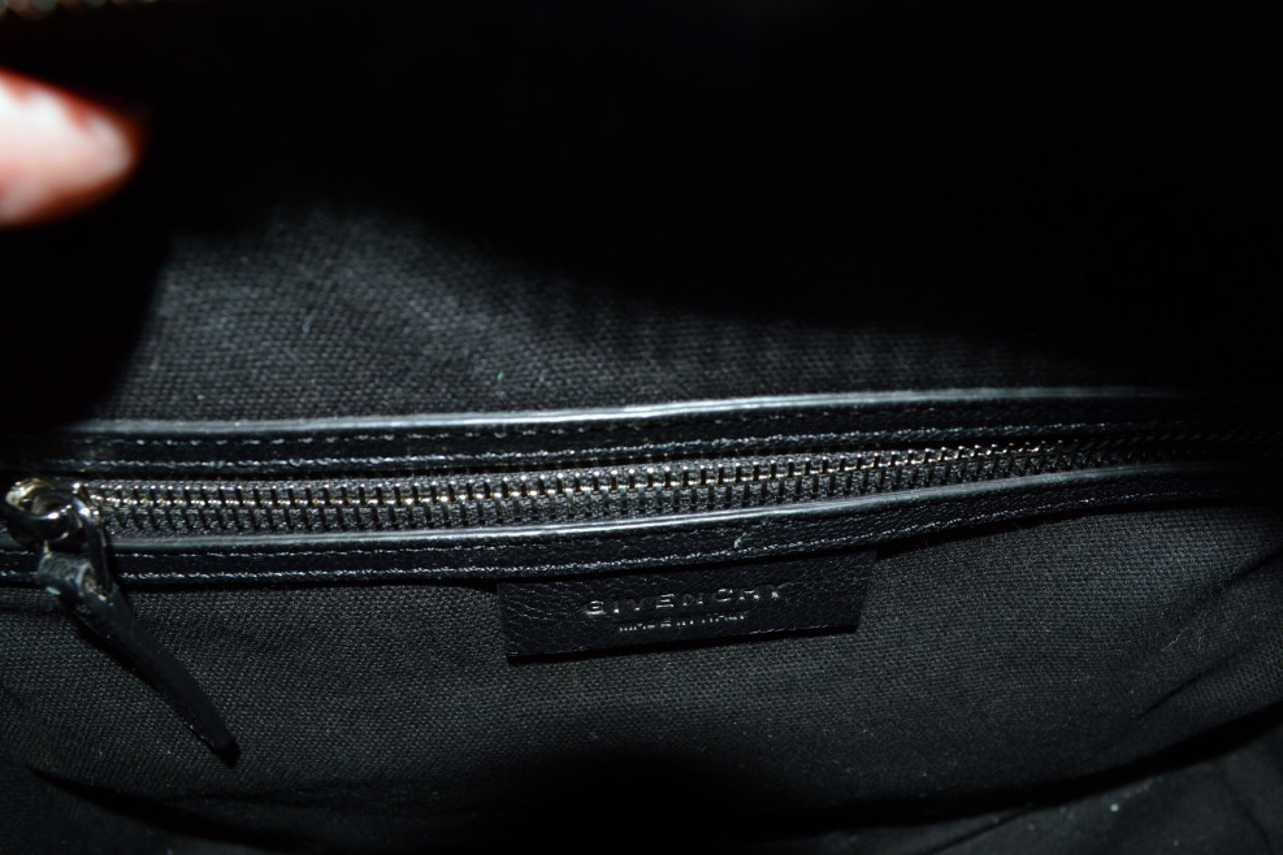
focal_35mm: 28
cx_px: 651
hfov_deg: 65.5
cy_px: 427
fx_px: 998
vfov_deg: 46.4
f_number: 8
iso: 100
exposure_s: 1/60
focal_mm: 18
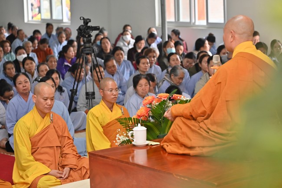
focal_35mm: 105
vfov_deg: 13.0
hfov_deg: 19.5
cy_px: 94
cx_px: 141
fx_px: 822
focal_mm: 105
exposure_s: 1/125
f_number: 5
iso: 1600
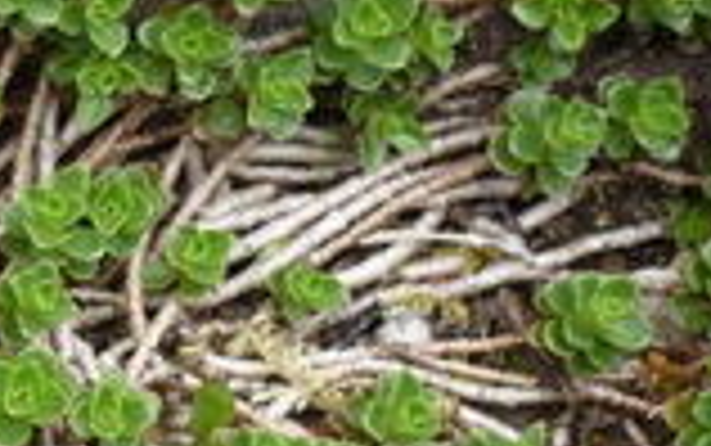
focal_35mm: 106
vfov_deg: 12.2
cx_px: -126
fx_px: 2055
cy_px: 446
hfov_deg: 18.6
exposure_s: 1/250
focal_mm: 5.5
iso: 100
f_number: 2.8
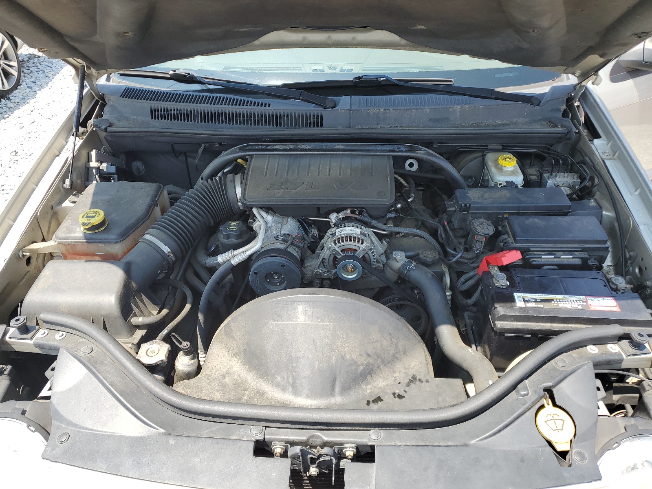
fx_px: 490
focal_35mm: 26
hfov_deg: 67.3
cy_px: 244
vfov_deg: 53.1
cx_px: 326
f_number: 1.5
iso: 50
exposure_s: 1/833
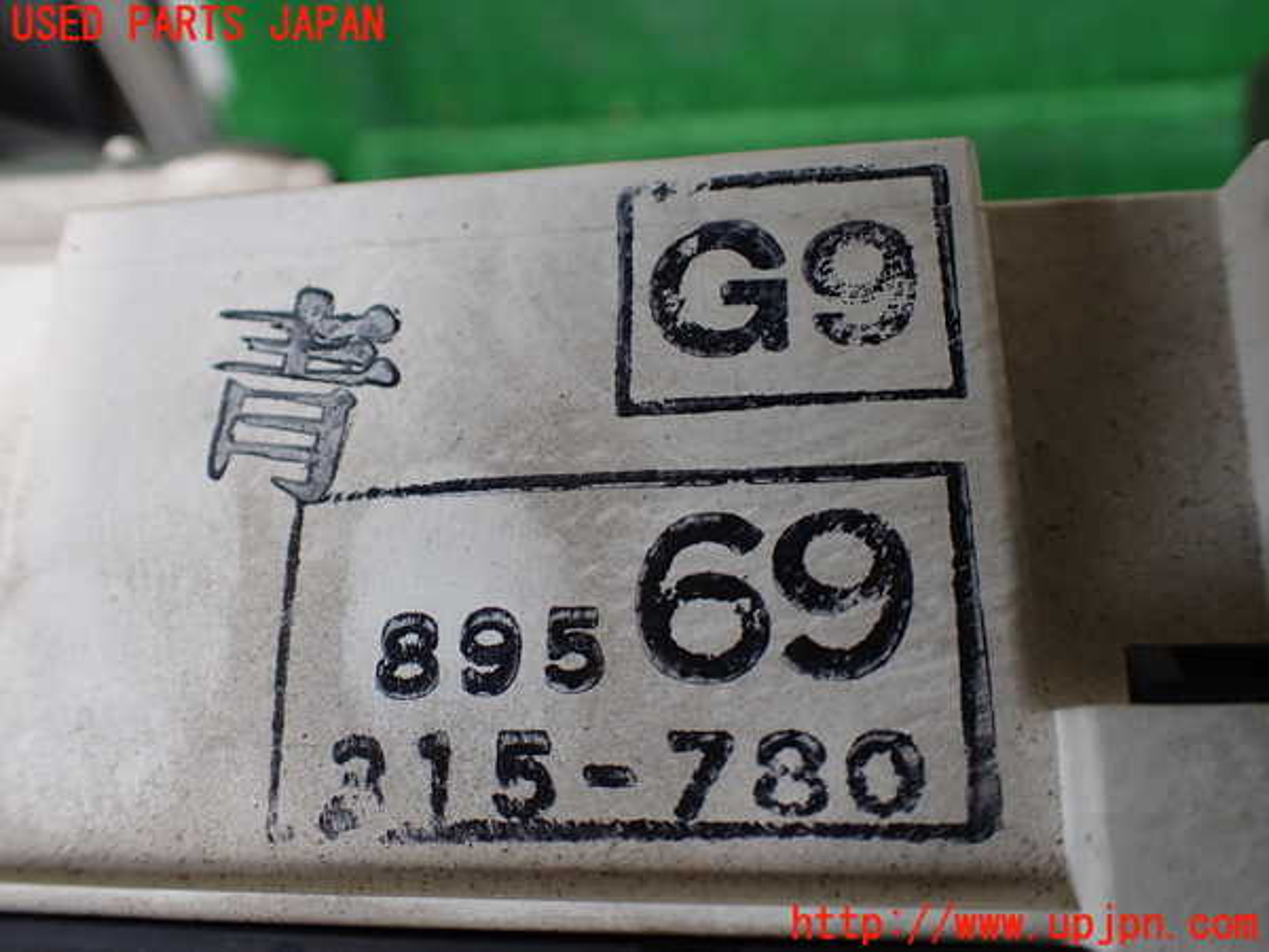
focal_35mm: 30
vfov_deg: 46.8
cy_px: 476
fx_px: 1100
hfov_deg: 60.0
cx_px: 634
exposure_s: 1/200
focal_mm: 5.4
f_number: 2.3
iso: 100
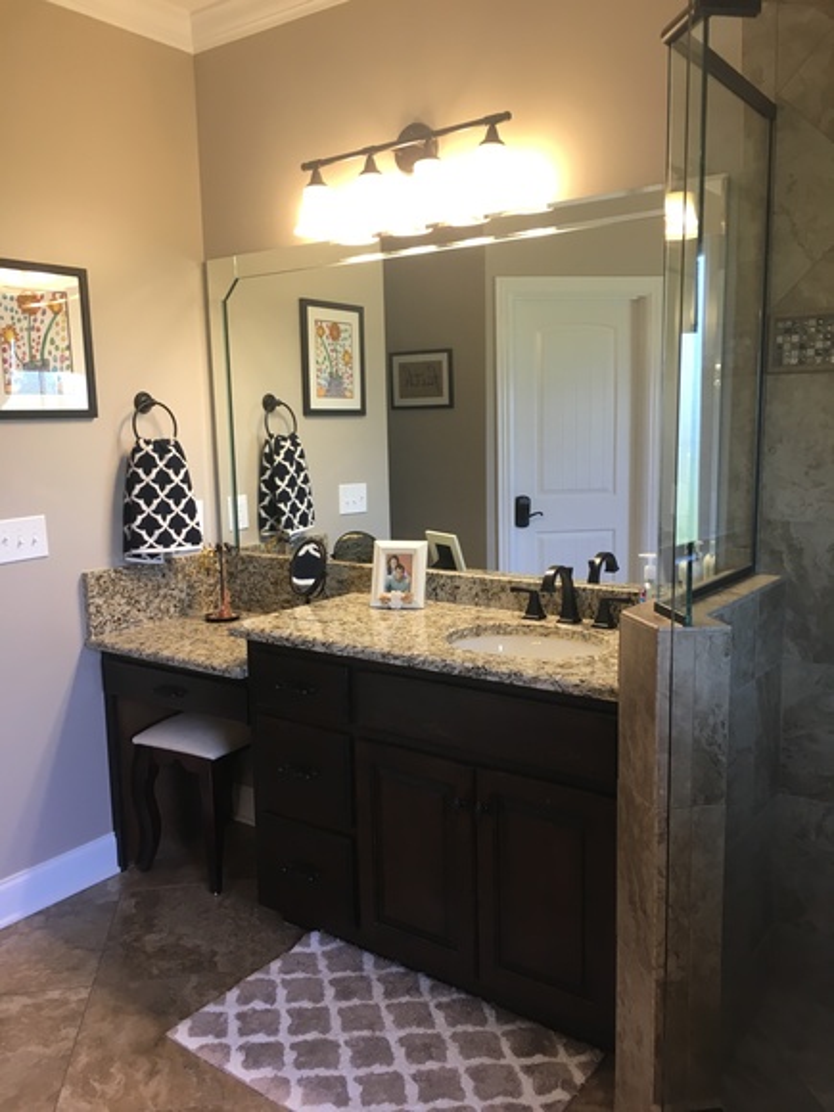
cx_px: 417
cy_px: 556
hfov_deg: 48.2
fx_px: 932
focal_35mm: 29
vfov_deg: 61.7
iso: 64
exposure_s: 1/30
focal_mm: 4.15
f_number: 2.2
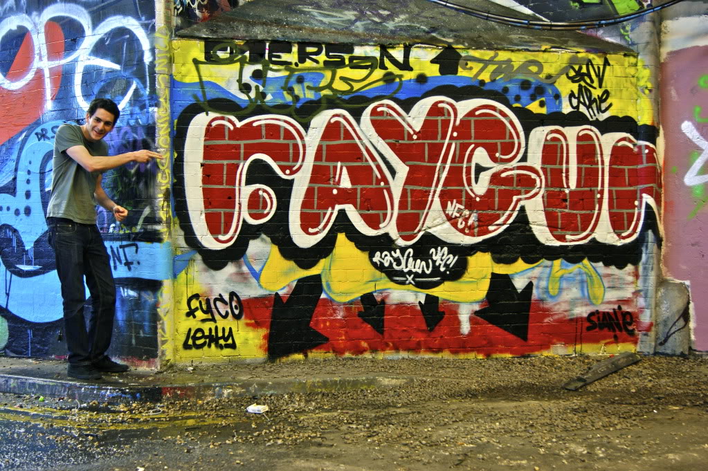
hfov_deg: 43.6
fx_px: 885
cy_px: 236
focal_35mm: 45
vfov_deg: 29.8
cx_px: 354
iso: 400
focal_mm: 30
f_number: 4.5
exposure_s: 1/8
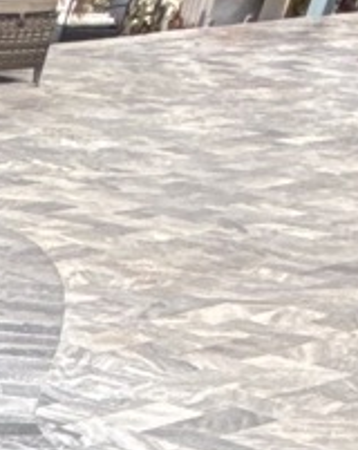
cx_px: -678
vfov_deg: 12.2
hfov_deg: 10.5
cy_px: 1209
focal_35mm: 109
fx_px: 1448
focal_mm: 2.22
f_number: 2.2
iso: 64
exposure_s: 1/110
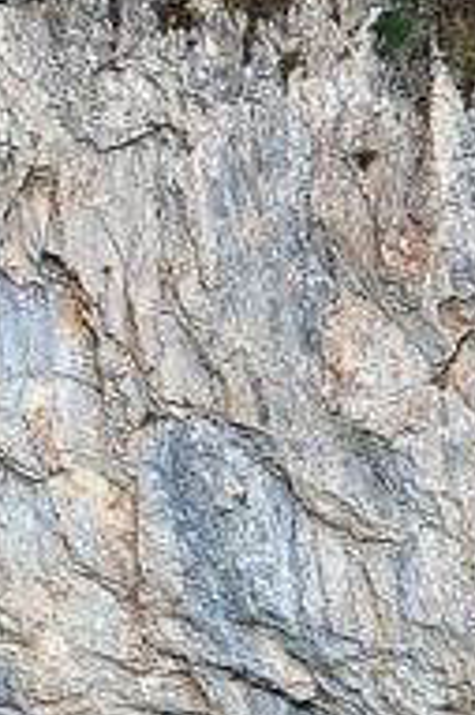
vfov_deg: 2.4
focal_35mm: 865
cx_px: -200
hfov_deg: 1.6
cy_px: 1007
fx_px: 17150
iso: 400
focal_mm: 92
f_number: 5.6
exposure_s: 1/200
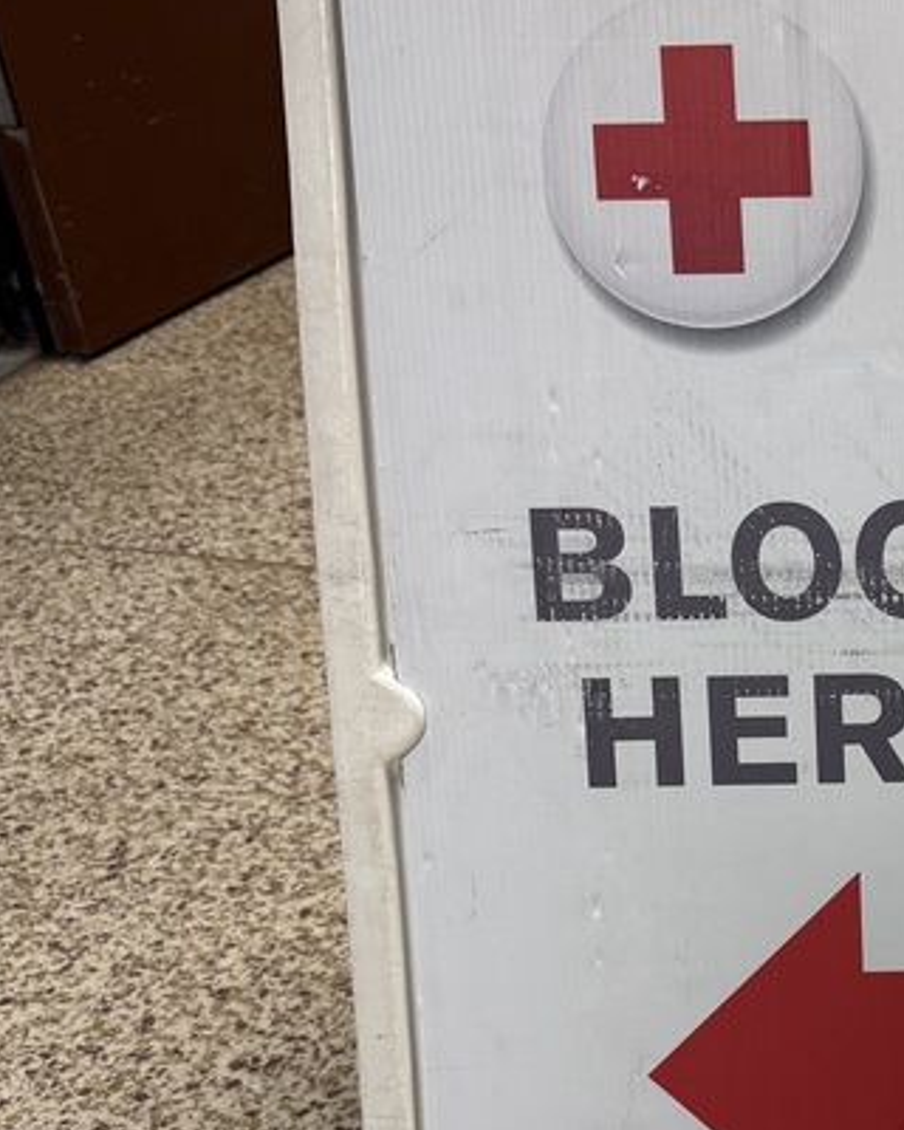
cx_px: 1057
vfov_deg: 30.8
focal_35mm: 60
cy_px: 870
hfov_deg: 23.4
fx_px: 2007
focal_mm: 6.76
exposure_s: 1/60
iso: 125
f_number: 1.78
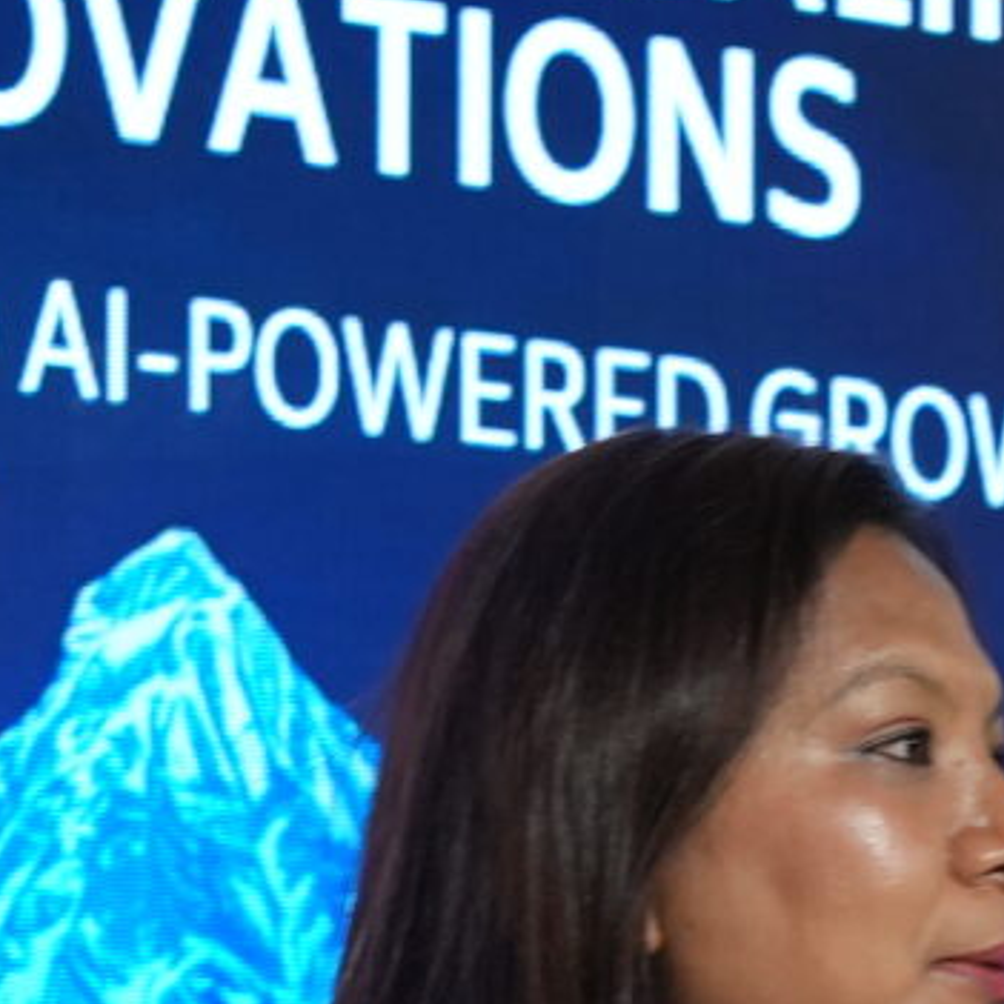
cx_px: 1250
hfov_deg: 5.4
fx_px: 10668
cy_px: 1003
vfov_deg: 5.4
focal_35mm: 325
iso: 800
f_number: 3.5
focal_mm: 35
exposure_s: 1/100
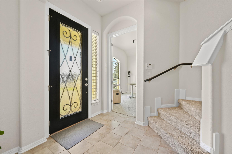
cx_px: 116
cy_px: 77
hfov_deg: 104.3
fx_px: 90
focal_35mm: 14
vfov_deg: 81.1
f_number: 14
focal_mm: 14
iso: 200
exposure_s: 1/8
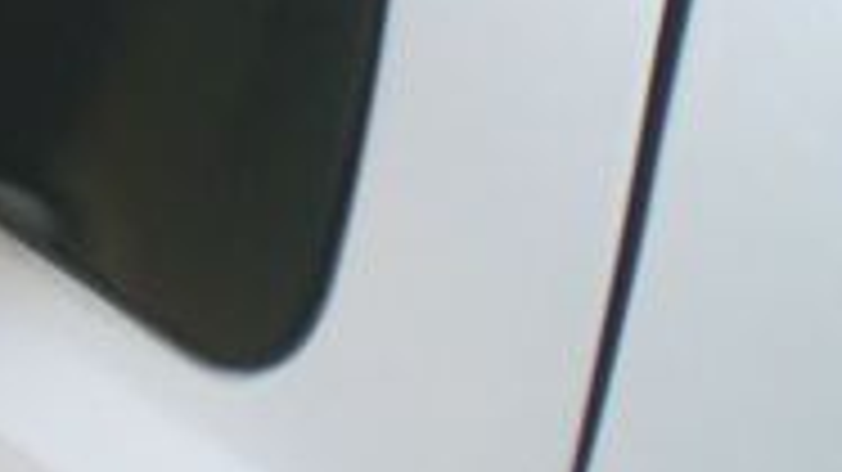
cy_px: -373
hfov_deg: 13.9
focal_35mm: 142
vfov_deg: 8.2
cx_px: -522
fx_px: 3169
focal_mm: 6.3
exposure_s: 1/160
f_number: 3.1
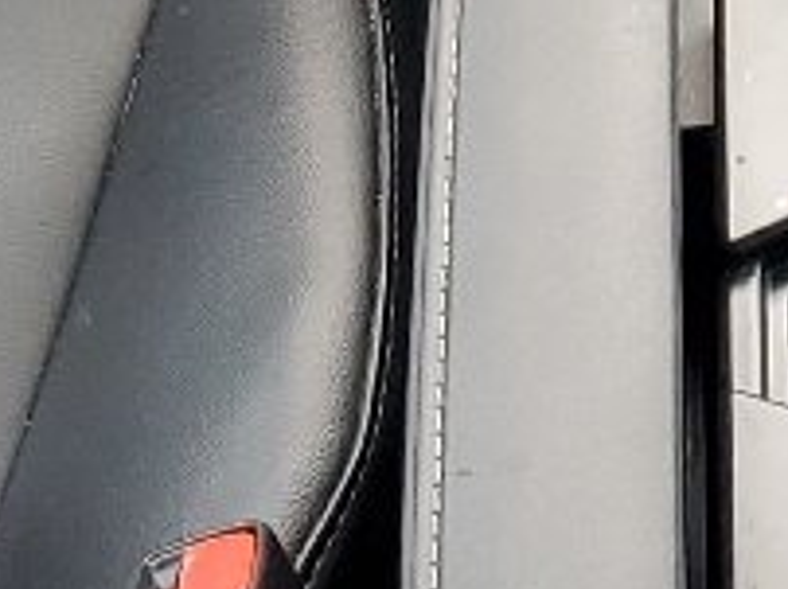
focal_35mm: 206
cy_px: -605
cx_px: 975
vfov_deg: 6.9
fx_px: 4684
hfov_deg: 9.5
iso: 86
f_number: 1.5
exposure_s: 1/120
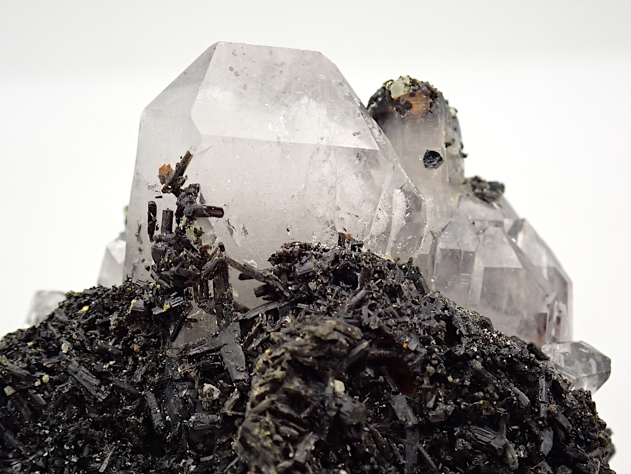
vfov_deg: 14.8
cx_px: 316
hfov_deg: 19.6
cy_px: 237
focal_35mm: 100
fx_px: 1823
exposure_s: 1/100
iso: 400
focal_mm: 18
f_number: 4.9
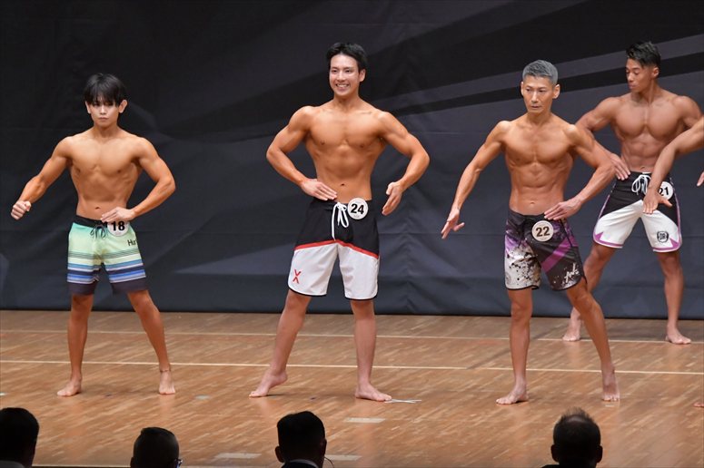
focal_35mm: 255
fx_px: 4984
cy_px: 234
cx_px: 352
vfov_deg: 5.4
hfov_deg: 8.1
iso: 6400
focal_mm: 170
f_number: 5.6
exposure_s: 1/400
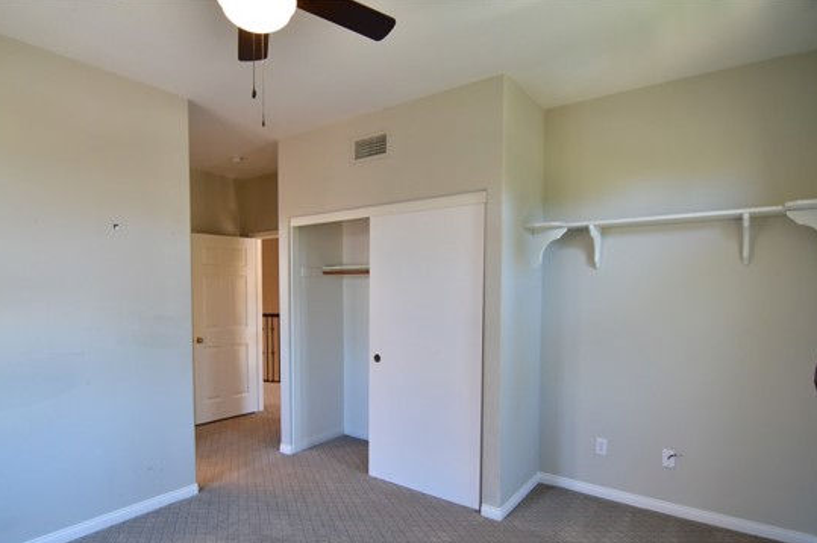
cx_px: 371
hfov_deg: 86.7
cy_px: 319
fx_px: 431
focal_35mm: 19
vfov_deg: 64.0
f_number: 2.8
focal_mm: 11
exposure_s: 1/100
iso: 400
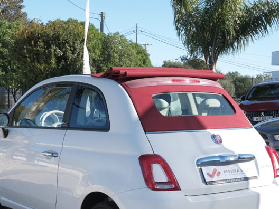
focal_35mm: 69
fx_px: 556
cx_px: 138
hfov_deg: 28.2
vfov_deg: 21.1
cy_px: 167
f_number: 9
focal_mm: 24.9
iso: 160
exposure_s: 1/160
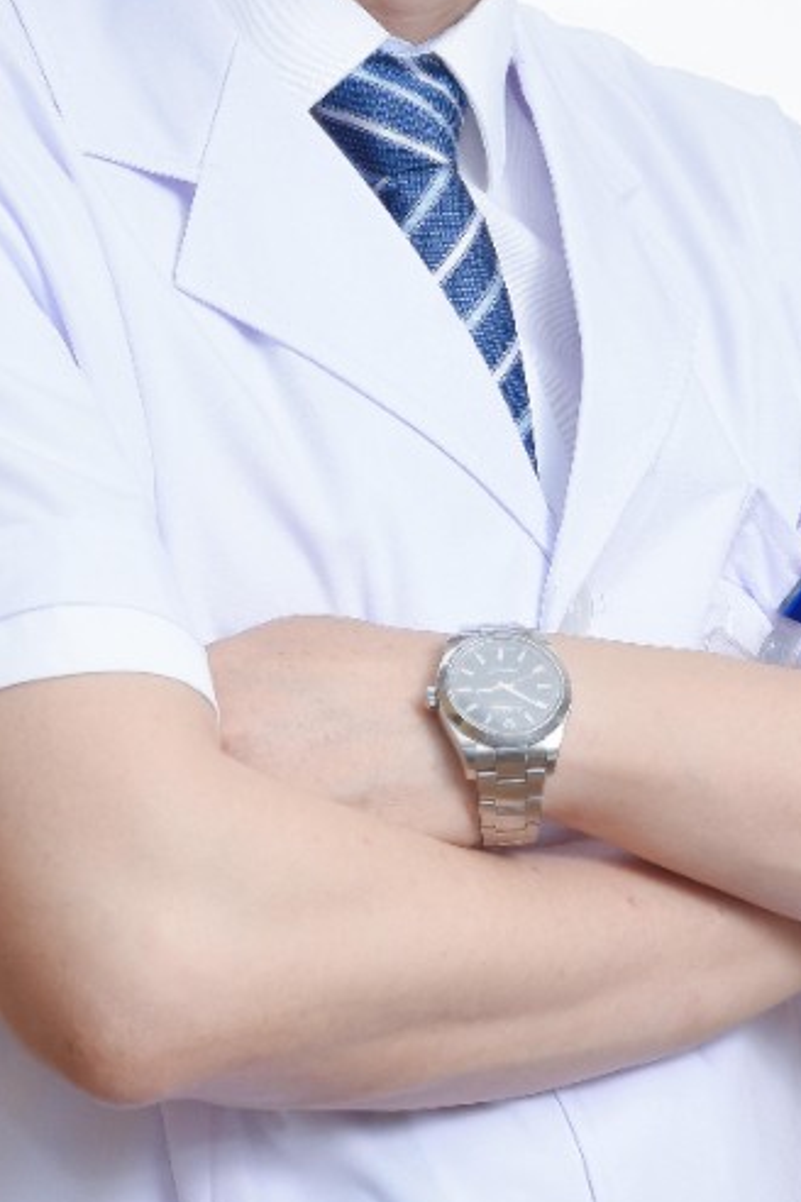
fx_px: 8643
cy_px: 450
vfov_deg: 7.9
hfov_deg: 5.3
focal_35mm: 259
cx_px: 398
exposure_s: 1/40
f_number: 9
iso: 100
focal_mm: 85
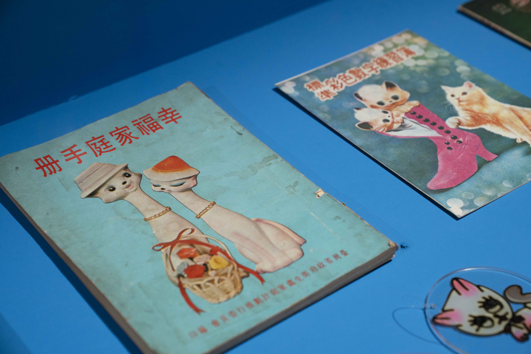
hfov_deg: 28.8
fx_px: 1032
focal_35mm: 70
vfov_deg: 19.5
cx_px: 266
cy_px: 177
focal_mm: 70
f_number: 5.6
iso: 1600
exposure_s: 1/25
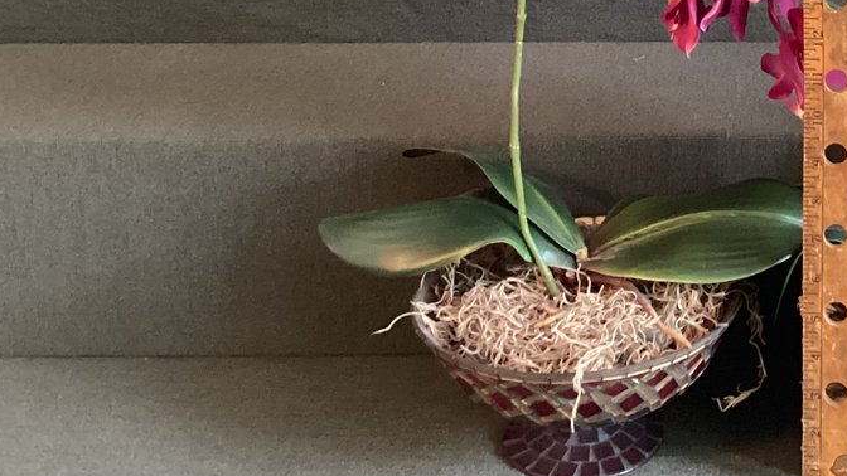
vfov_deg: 14.9
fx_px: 1707
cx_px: 826
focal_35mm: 76
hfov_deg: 26.5
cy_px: -208
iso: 400
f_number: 2.4
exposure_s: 1/25
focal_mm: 3.3
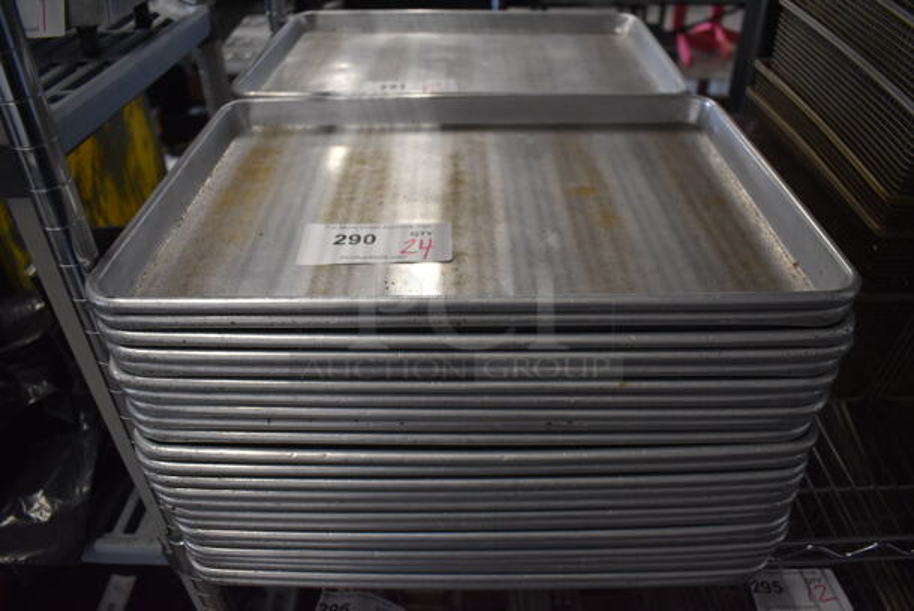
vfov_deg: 48.0
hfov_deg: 67.3
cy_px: 306
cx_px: 457
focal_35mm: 27
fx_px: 686
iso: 1400
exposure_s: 1/125
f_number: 3.5
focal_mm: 18
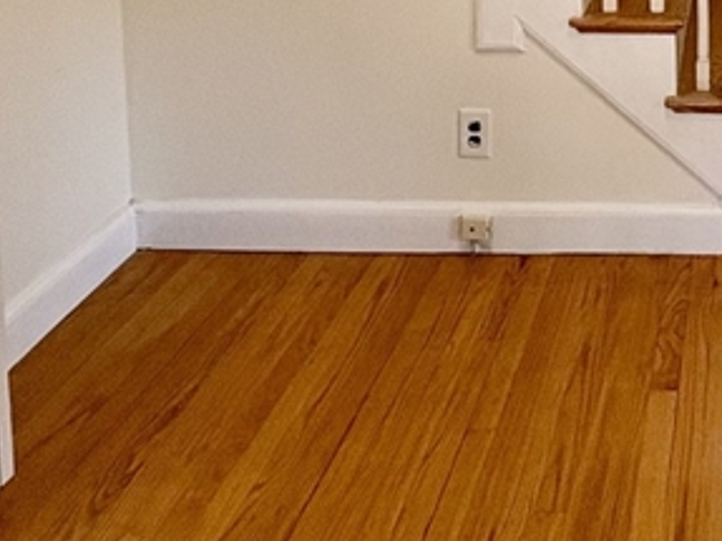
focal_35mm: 50
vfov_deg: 24.4
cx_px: 737
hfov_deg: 34.4
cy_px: -211
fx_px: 1042
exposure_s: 1/60
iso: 160
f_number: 2.2
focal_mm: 2.22
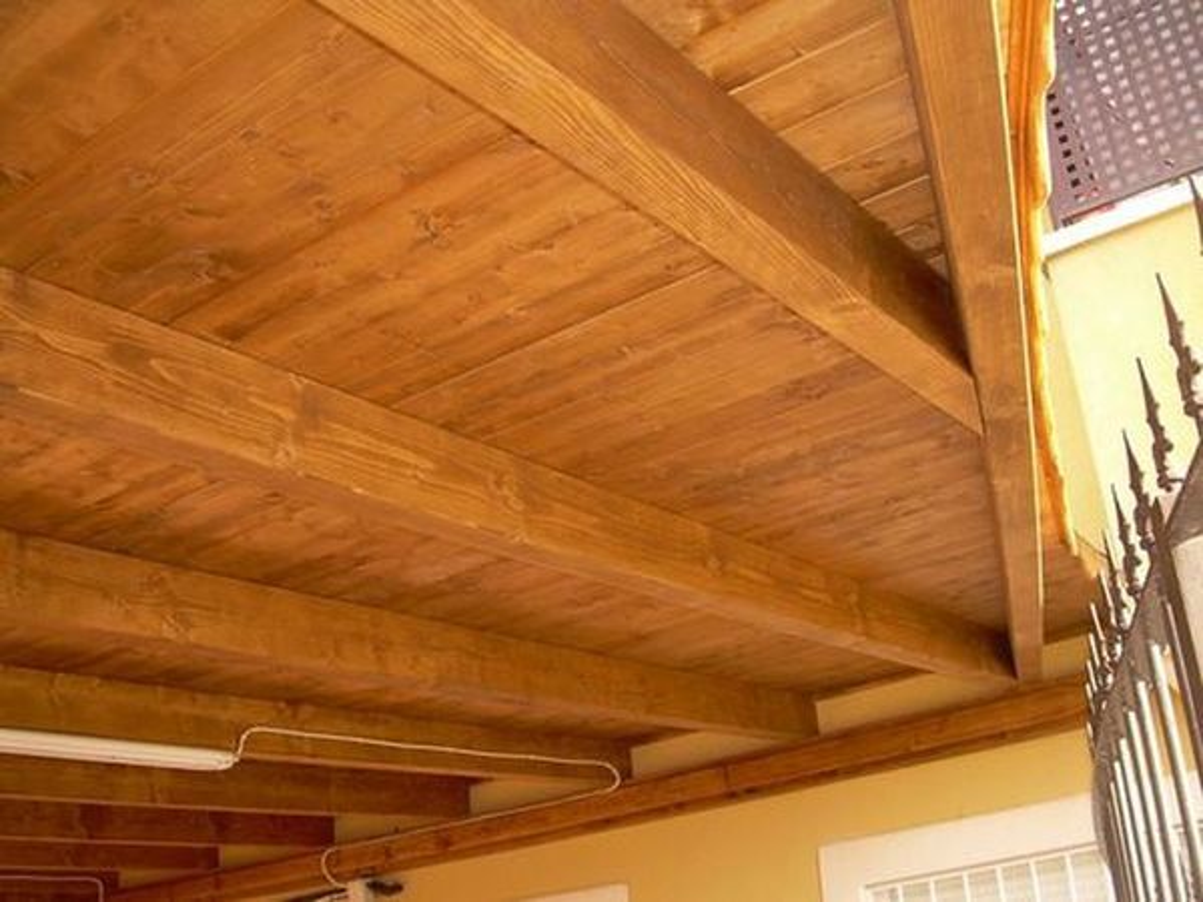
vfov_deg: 37.7
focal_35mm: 38
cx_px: 602
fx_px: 1321
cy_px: 451
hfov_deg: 49.0
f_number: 2.8
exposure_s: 1/71.3
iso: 50
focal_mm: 6.3
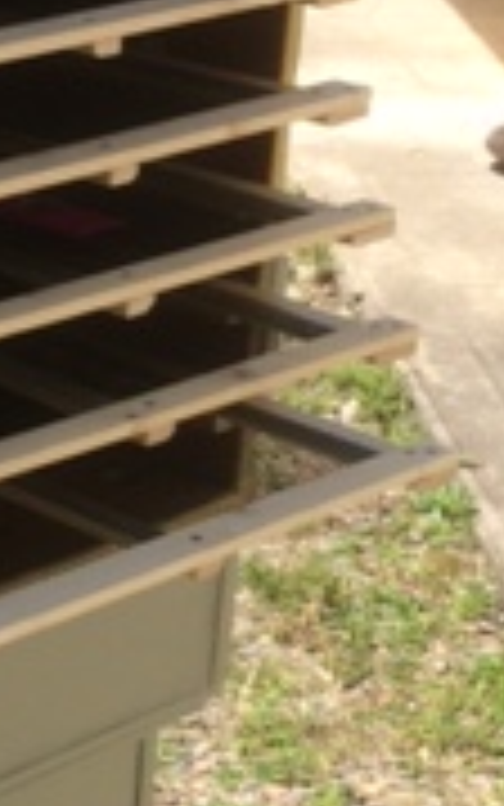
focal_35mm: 110
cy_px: 378
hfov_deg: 11.1
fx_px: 2416
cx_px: -405
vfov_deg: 18.9
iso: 32
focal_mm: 4.15
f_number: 2.2
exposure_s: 1/1368
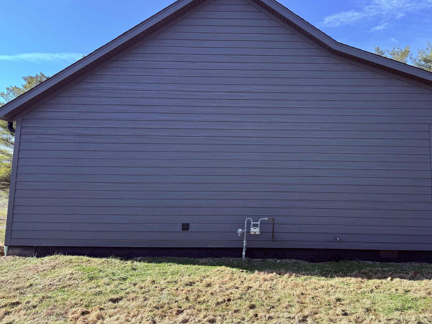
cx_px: 279
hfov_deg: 55.9
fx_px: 399
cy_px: 136
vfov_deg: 44.0
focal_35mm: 32
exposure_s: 1/2169
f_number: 1.78
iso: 100
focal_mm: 6.76
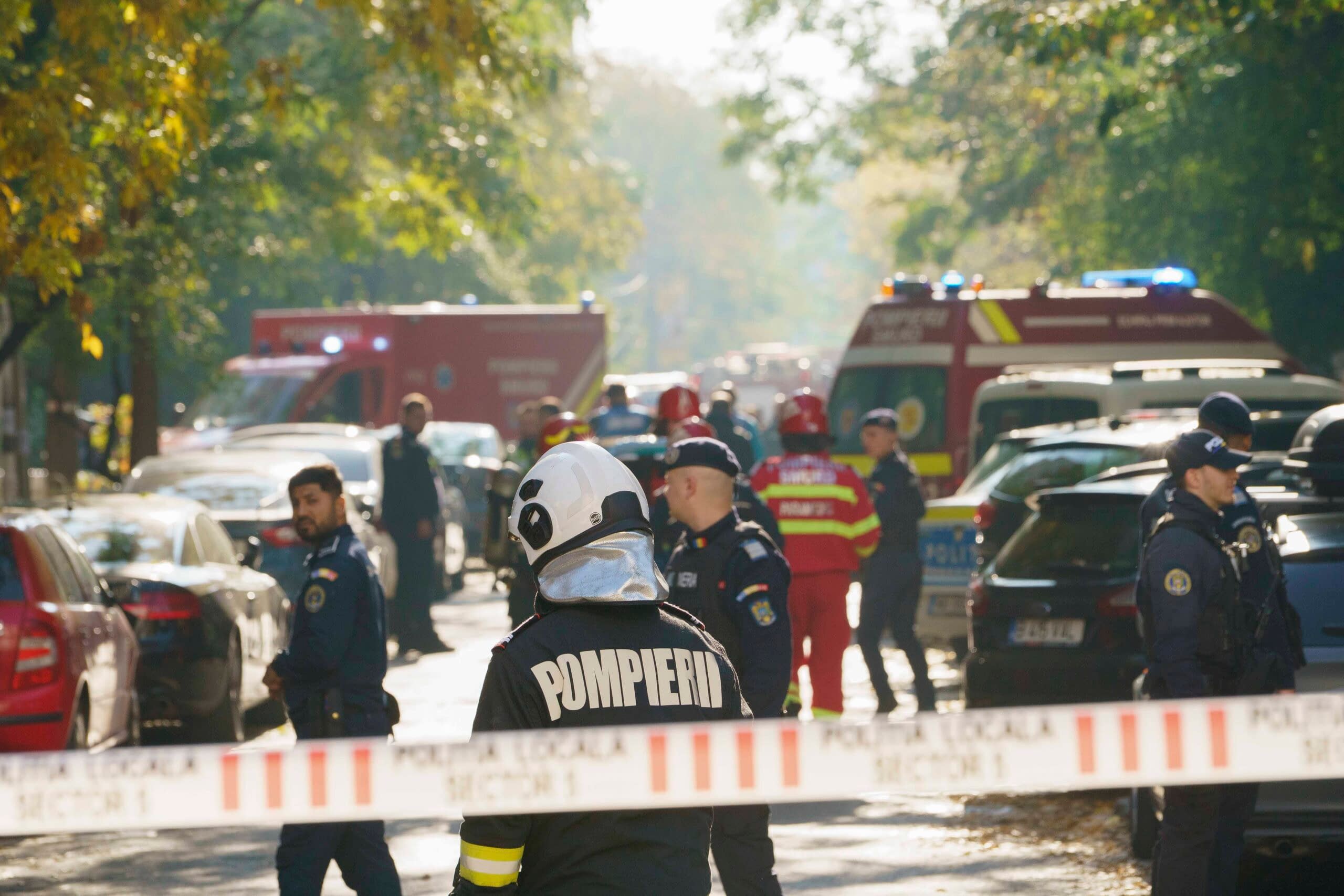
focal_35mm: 200
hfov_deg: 10.3
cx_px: 672
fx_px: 7467
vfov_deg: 6.9
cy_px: 448
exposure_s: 1/1250
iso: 1600
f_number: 8
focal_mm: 200
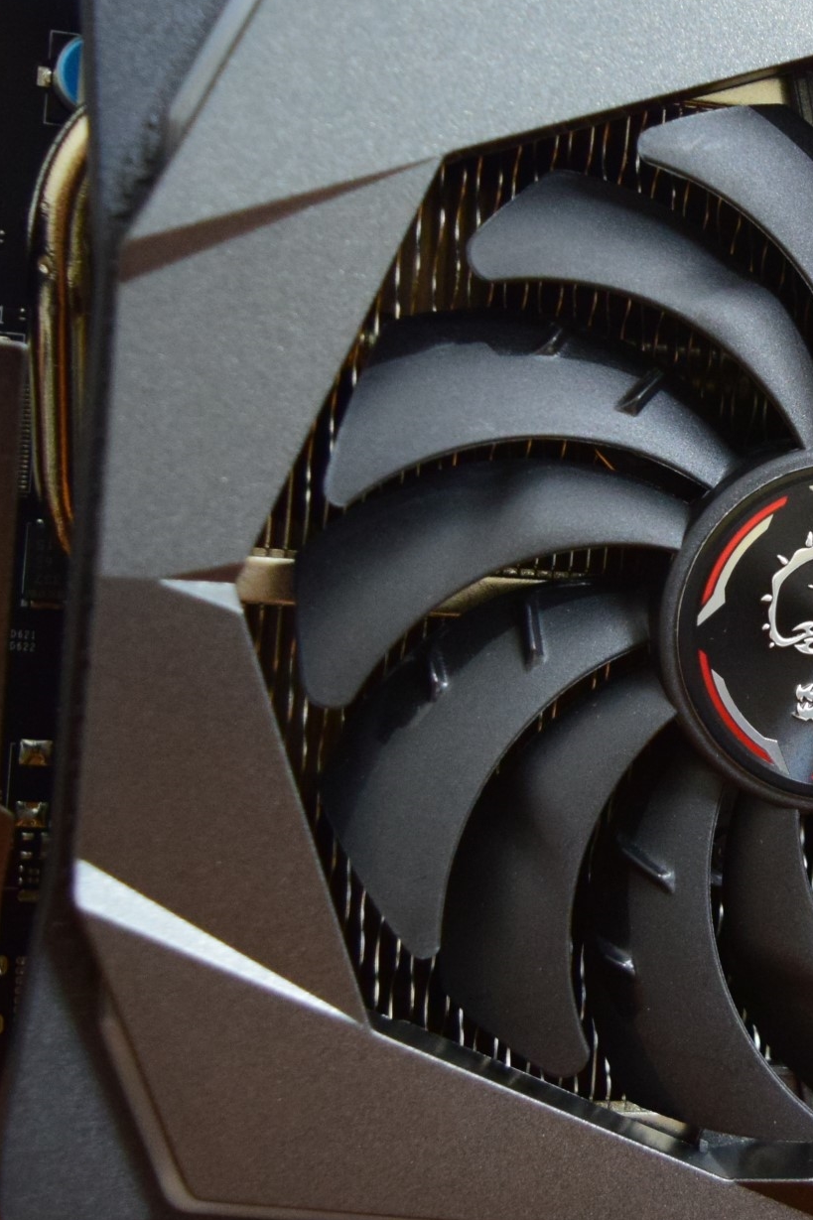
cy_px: 677
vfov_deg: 23.4
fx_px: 2948
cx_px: 1059
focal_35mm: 87
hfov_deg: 15.0
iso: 1250
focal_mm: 22
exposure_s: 1/6
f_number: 3.8
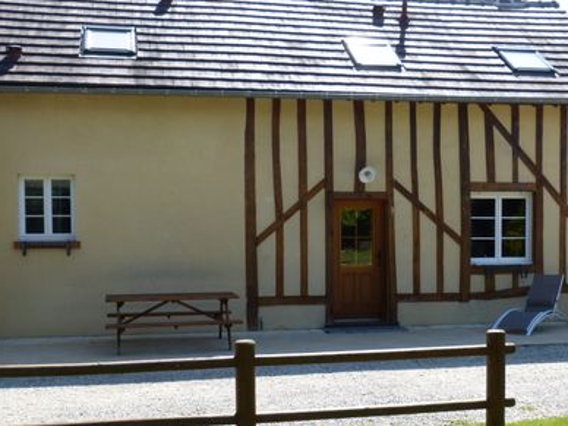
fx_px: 837
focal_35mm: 51
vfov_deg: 28.4
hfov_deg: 37.4
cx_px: 316
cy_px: 278
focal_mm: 5.6
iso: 100
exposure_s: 1/500
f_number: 4
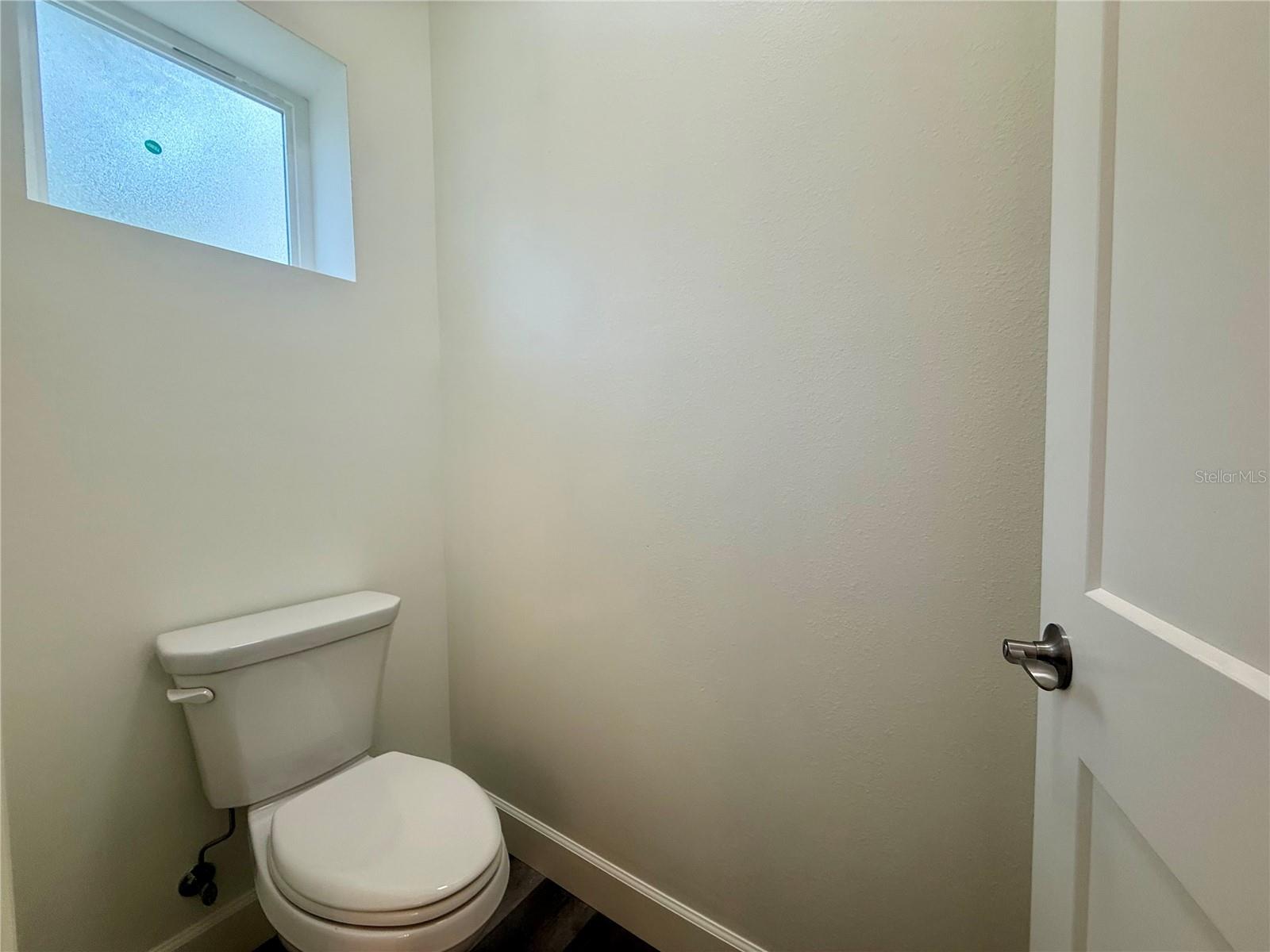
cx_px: 635
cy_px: 476
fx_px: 514
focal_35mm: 14
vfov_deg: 85.7
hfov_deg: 102.1
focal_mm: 2.22
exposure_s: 1/120
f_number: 2.2
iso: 125
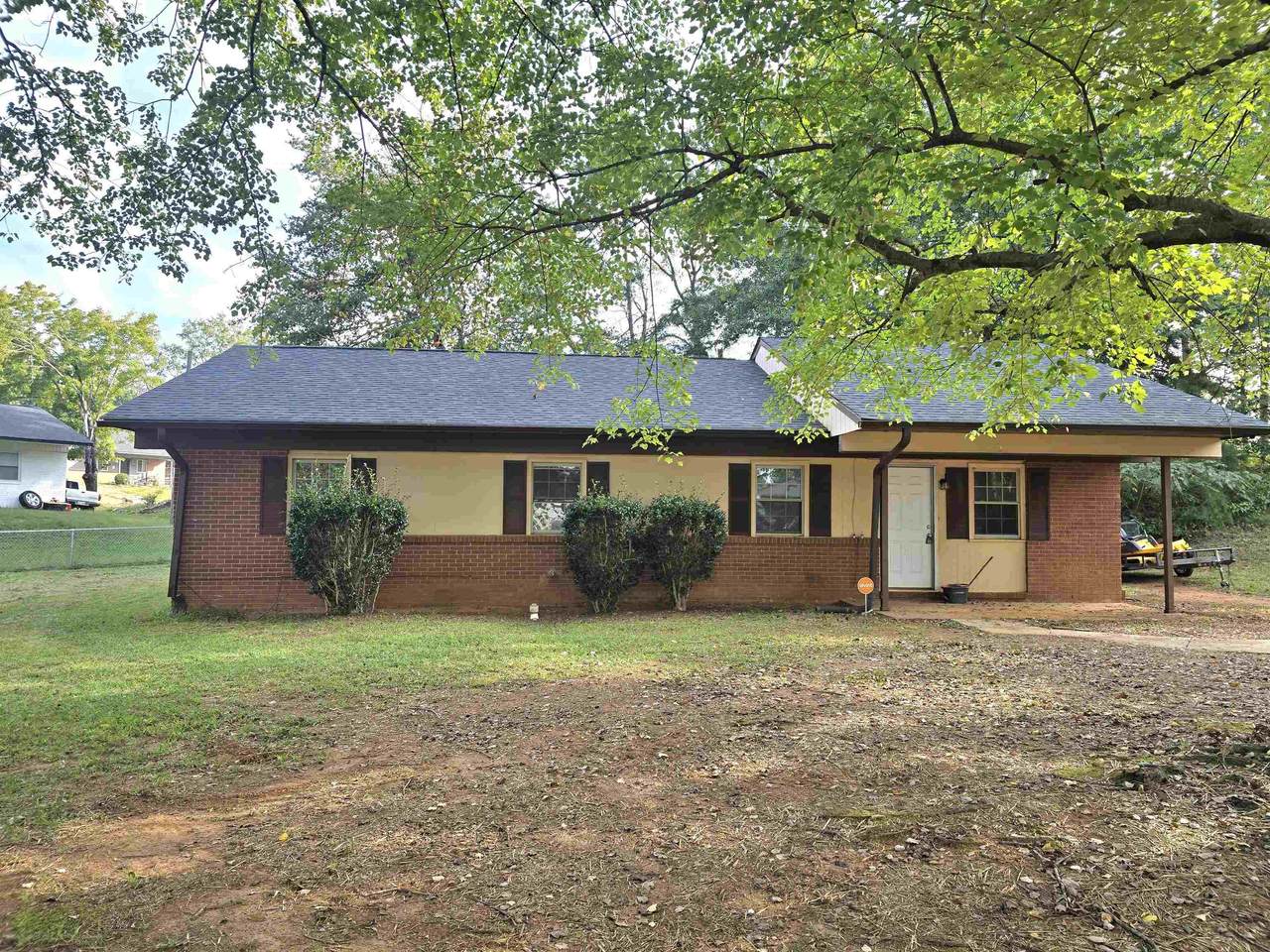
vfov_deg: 58.9
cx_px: 635
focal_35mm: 23
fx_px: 844
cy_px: 476
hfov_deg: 73.9
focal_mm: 6.3
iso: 12
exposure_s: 1/250
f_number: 1.7
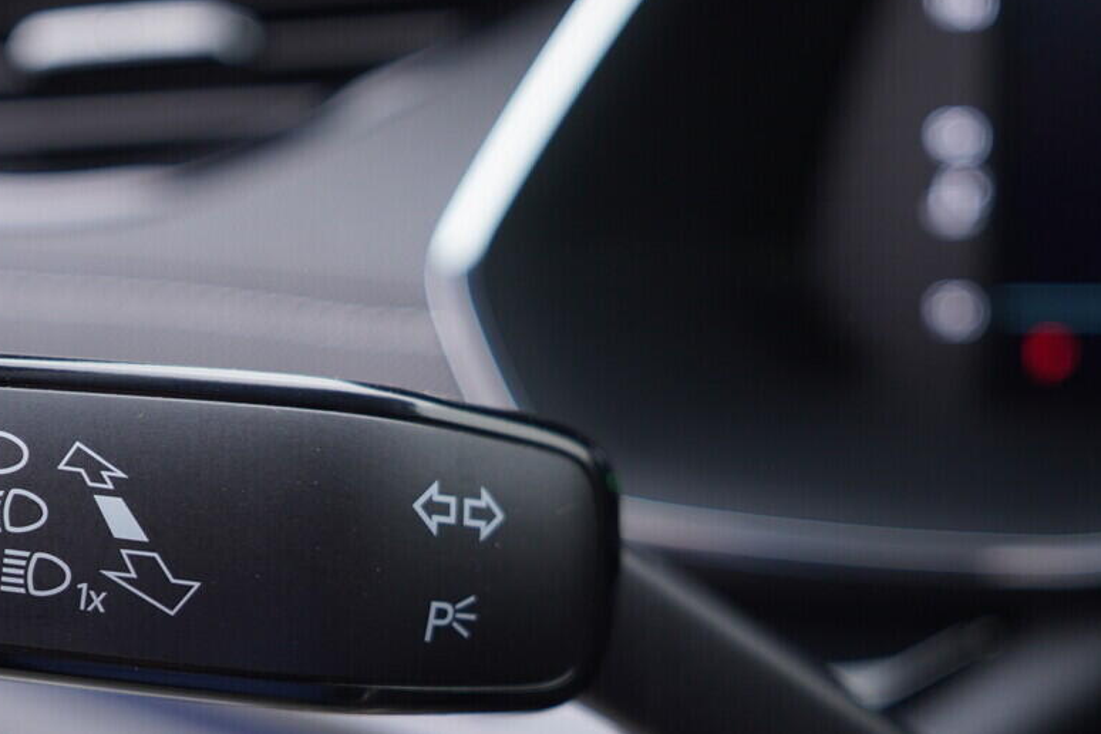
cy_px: 640
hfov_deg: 30.0
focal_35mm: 67
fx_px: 2049
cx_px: 481
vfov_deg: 20.0
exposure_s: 1/40
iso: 200
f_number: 2.8
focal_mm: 24
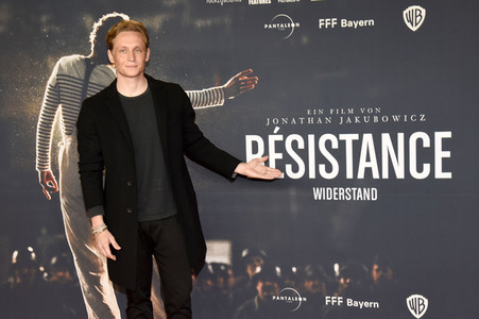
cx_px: 240
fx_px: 665
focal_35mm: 50
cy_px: 160
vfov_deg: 27.0
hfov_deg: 39.6
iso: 2000
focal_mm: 50
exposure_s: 1/125
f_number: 6.3
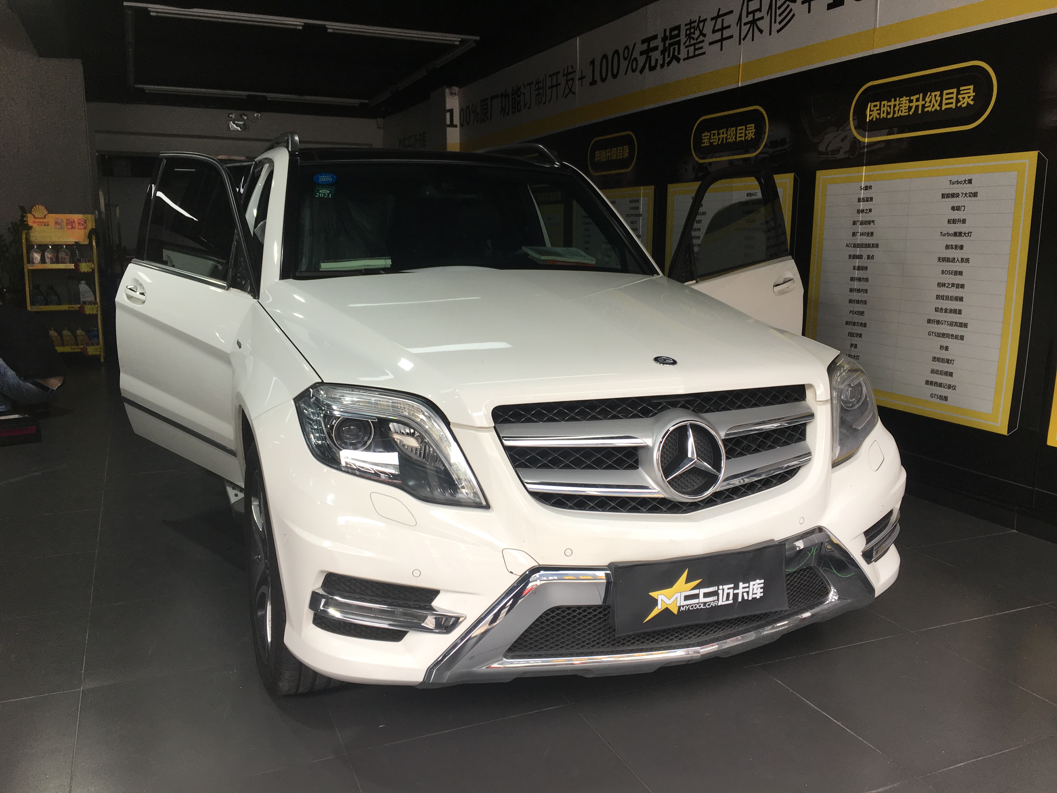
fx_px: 886
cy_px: 396
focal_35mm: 29
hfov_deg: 61.7
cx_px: 528
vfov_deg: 48.2
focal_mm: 4.15
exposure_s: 1/100
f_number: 2.2
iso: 32
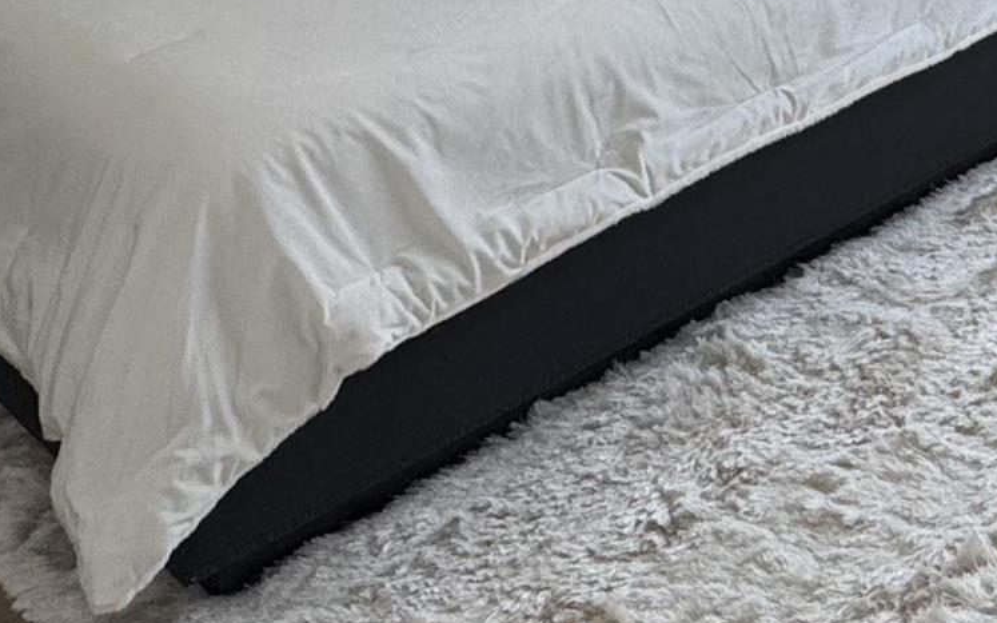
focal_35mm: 61
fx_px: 1658
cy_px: -320
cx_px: 1096
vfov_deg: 18.7
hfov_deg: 30.1
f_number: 2.2
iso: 40
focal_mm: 2.22
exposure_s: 1/187
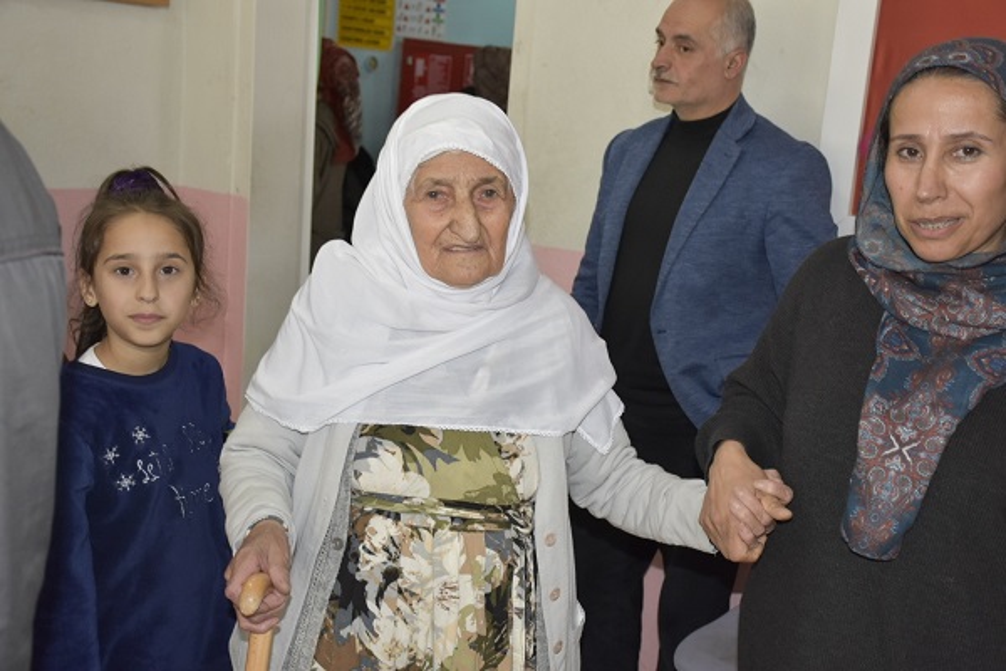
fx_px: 1425
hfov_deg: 38.9
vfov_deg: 26.5
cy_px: 336
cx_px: 503
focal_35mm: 51
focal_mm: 34
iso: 1000
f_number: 5
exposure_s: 1/100
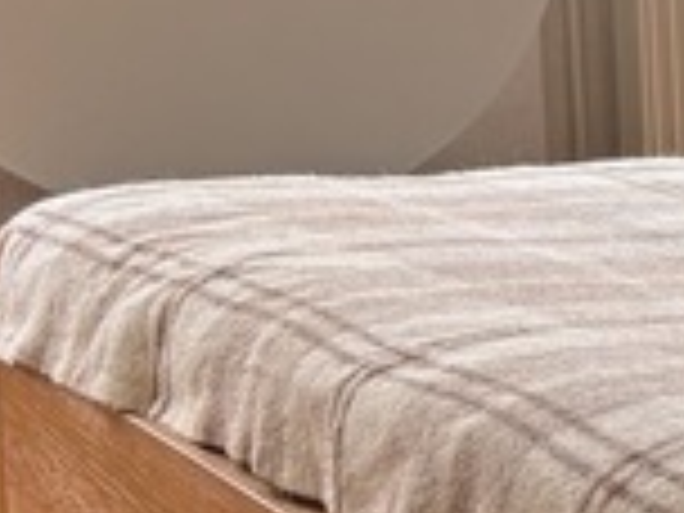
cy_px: 526
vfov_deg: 8.4
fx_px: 3458
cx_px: 1760
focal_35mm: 175
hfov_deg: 9.7
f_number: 1.6
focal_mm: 5.96
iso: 80
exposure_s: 1/121
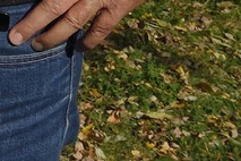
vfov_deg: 5.4
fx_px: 1560
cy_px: -380
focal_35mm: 233
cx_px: -578
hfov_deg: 7.4
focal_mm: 31
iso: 200
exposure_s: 1/400
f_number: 14
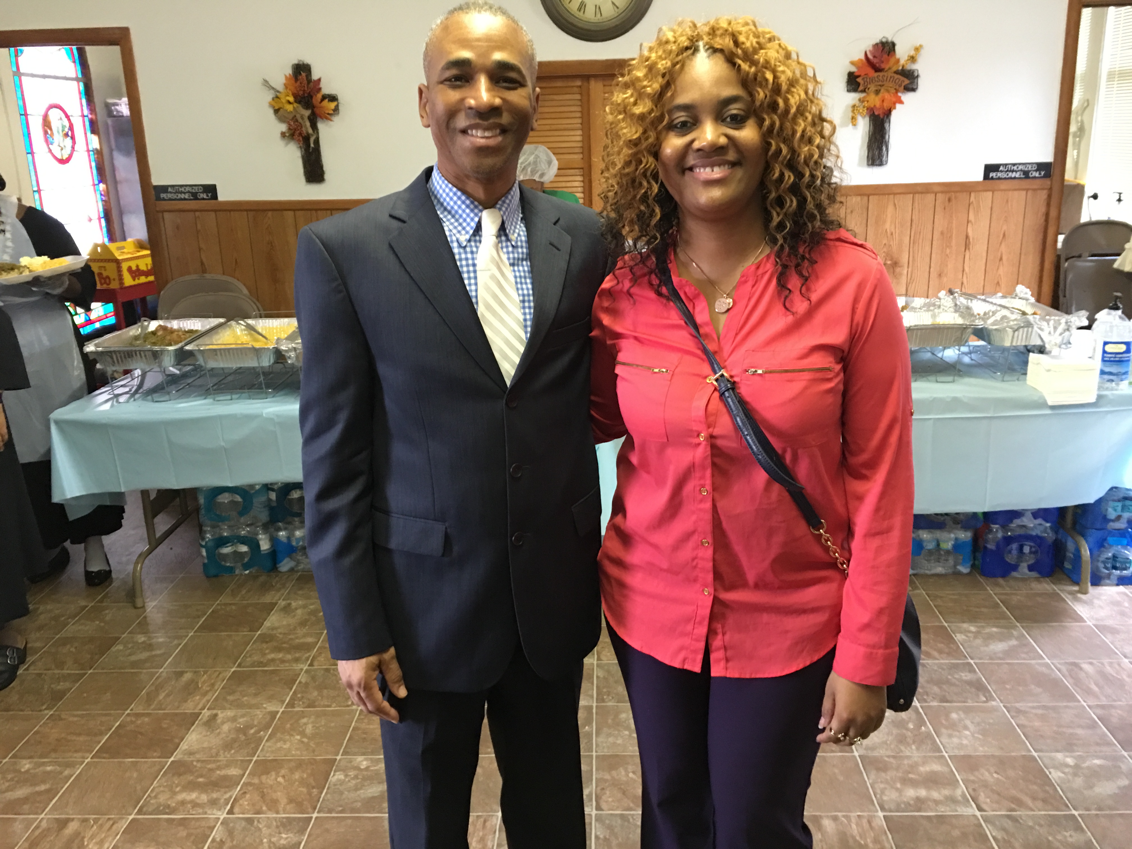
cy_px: 424
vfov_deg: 48.2
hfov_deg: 61.7
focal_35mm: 29
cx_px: 566
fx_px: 948
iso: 100
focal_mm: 4.15
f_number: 2.2
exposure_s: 1/15
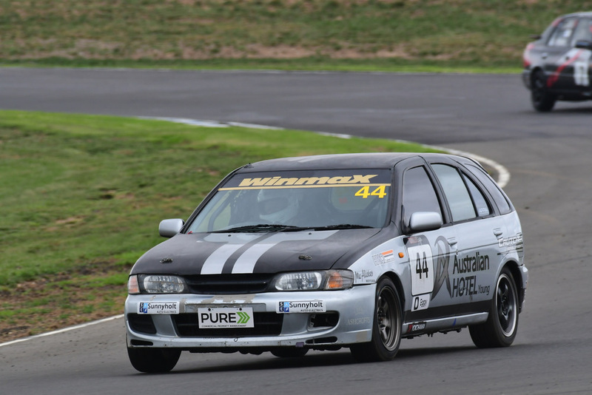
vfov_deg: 1.8
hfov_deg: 2.7
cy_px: 198
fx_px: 12337
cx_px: 296
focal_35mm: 750
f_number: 10
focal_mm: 500
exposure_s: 1/640
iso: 500
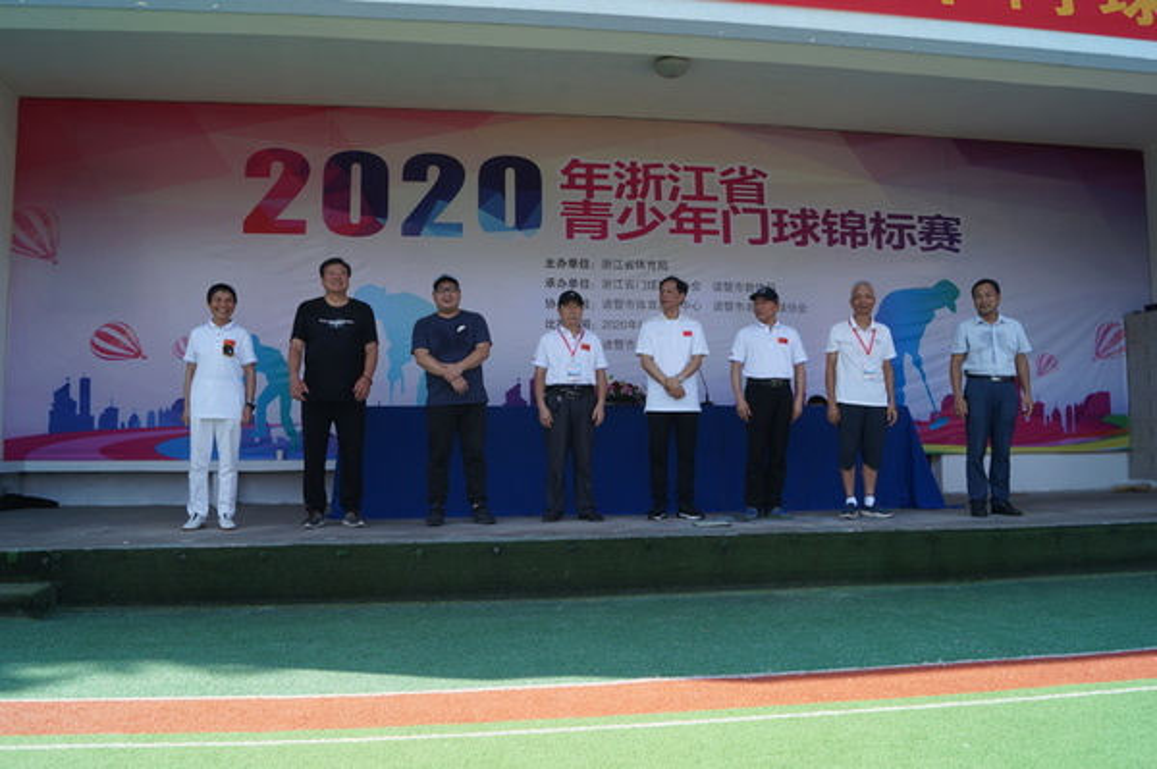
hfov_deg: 67.4
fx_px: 867
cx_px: 578
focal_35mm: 27
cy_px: 384
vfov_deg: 47.9
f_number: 6.3
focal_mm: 18
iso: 100
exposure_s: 1/160
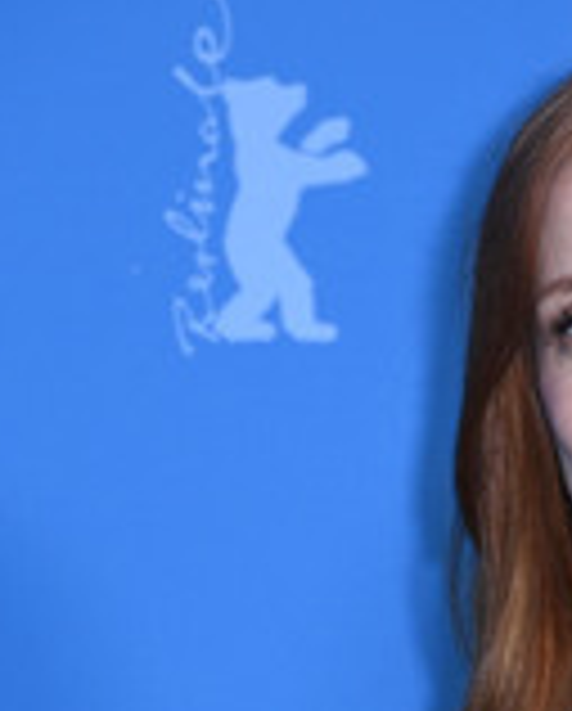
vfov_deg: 4.2
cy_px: 662
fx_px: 9580
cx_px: 673
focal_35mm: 454
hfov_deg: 3.4
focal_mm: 170
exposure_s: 1/200
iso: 1000
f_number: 5.6
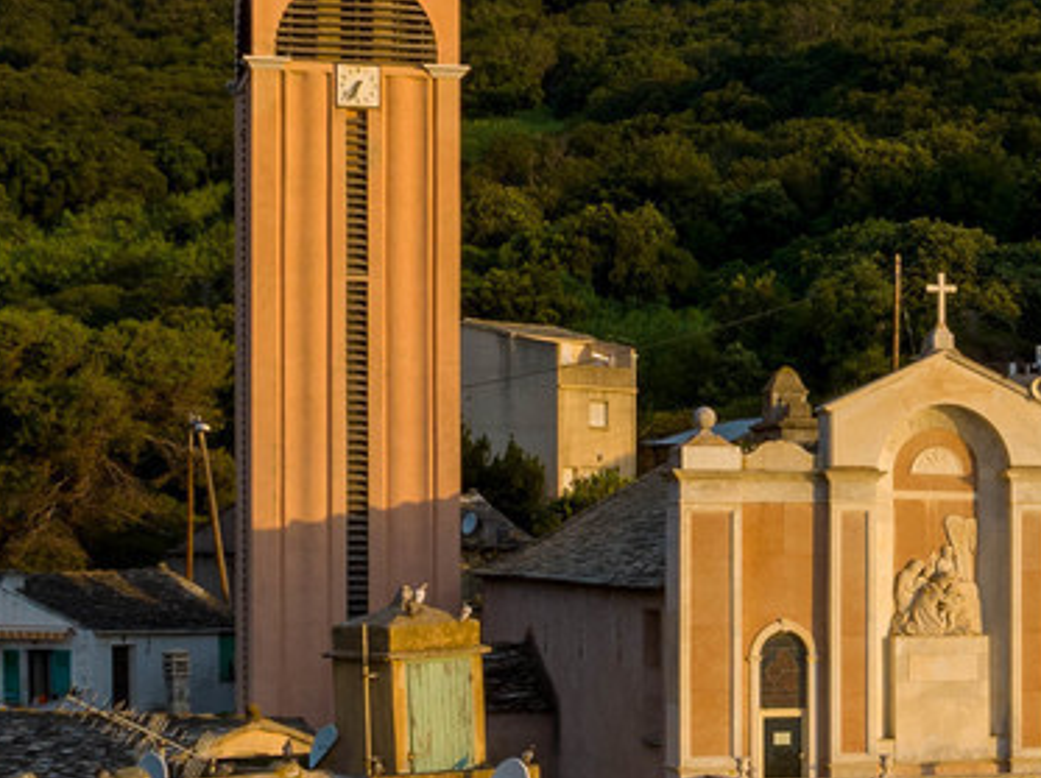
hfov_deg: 18.6
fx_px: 3095
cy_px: 552
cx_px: 1033
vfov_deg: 14.3
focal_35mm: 103
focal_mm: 12.3
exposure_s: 1/80
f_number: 9
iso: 100
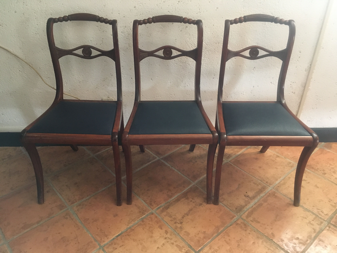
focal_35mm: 29
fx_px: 282
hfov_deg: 61.7
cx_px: 168
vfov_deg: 48.2
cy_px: 126
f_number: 2.2
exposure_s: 1/17
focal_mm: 4.15
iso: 200
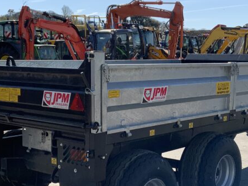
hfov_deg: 29.2
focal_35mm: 66
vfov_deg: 22.2
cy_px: 110
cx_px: 161
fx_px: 473
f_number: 1.8
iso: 20
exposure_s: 1/2801
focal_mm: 3
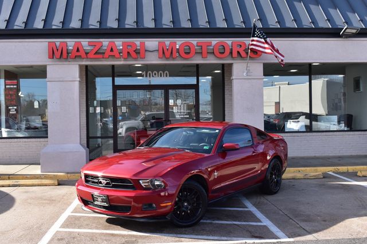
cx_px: 184
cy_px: 122
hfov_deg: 43.6
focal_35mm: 45
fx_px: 458
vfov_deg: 29.8
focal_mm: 30
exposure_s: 1/250
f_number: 10
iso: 400
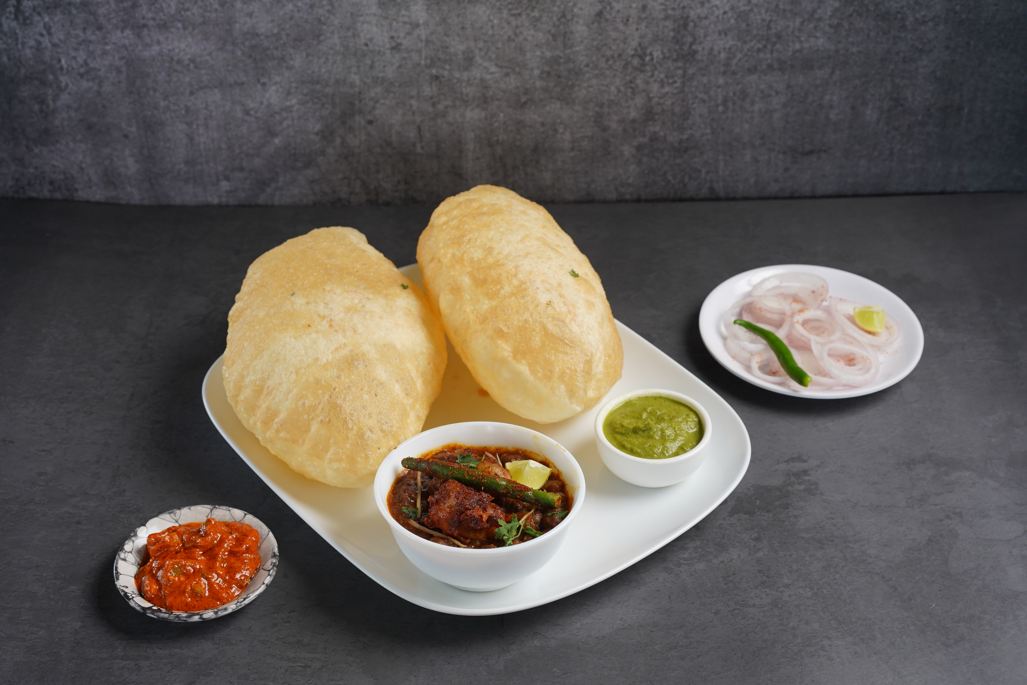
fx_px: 1569
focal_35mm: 55
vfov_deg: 24.6
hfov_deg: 36.2
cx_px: 514
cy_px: 342
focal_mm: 55
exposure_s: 1/100
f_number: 9
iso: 1000
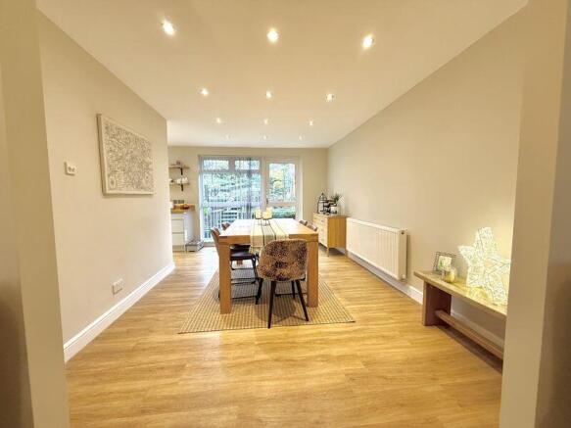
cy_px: 214
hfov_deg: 102.1
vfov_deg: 85.7
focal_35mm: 14
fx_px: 231
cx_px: 286
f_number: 2.2
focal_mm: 2.22
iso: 160
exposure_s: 1/50
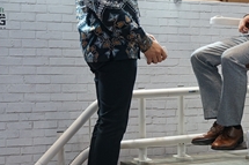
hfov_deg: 18.7
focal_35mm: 104
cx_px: 293
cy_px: 67
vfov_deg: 13.1
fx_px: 719
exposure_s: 1/100
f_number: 4
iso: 500
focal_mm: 31
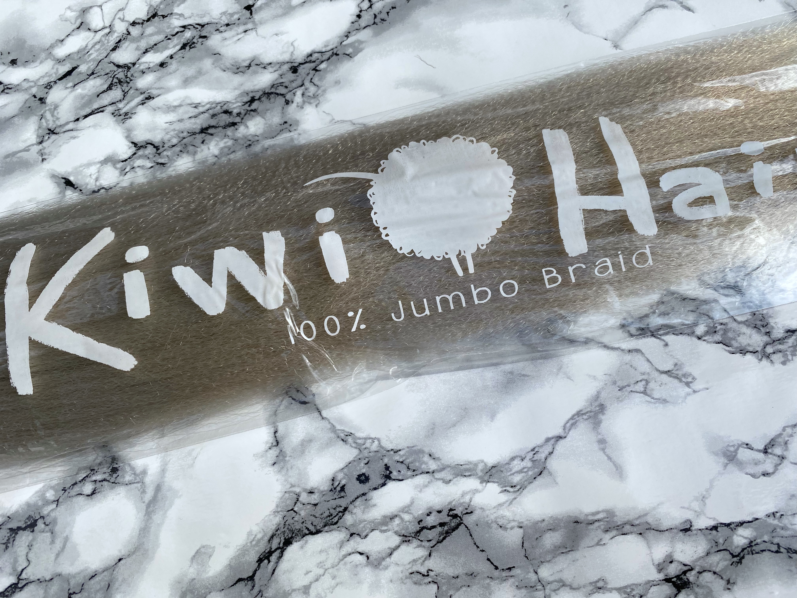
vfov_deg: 53.1
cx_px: 398
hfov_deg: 67.3
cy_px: 299
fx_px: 599
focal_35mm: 26
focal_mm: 4.25
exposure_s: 1/1701
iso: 32
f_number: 1.8
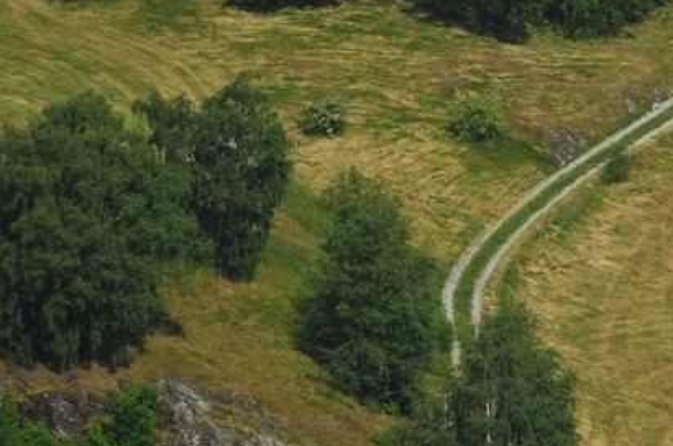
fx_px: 16369
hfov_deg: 2.3
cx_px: 1259
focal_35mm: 877
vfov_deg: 1.6
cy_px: 854
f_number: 2.8
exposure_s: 1/2500
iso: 100
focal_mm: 150
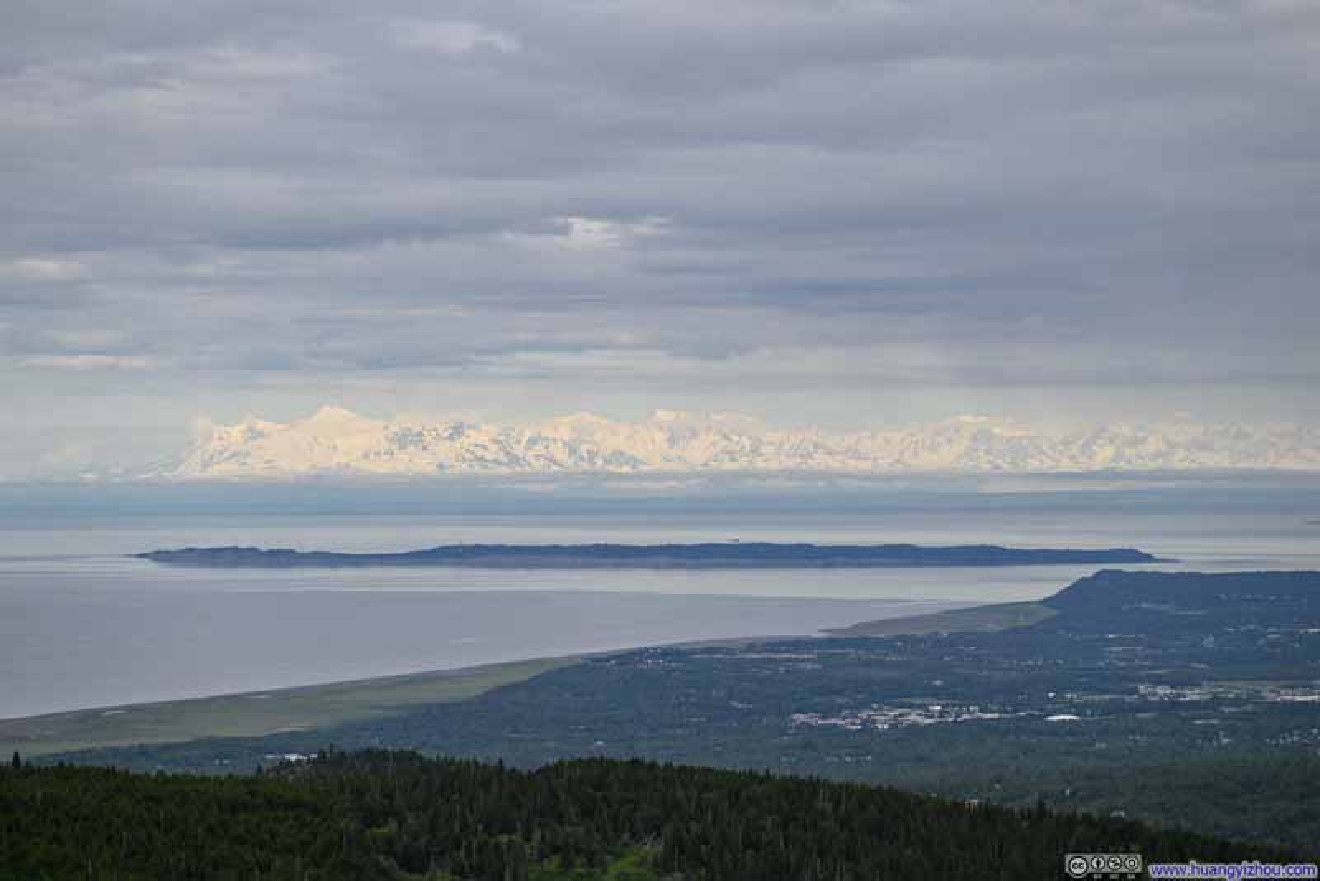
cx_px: 660
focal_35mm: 120
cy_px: 440
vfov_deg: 11.4
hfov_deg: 17.1
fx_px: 4401
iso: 100
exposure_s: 1/2000
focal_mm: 120
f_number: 5
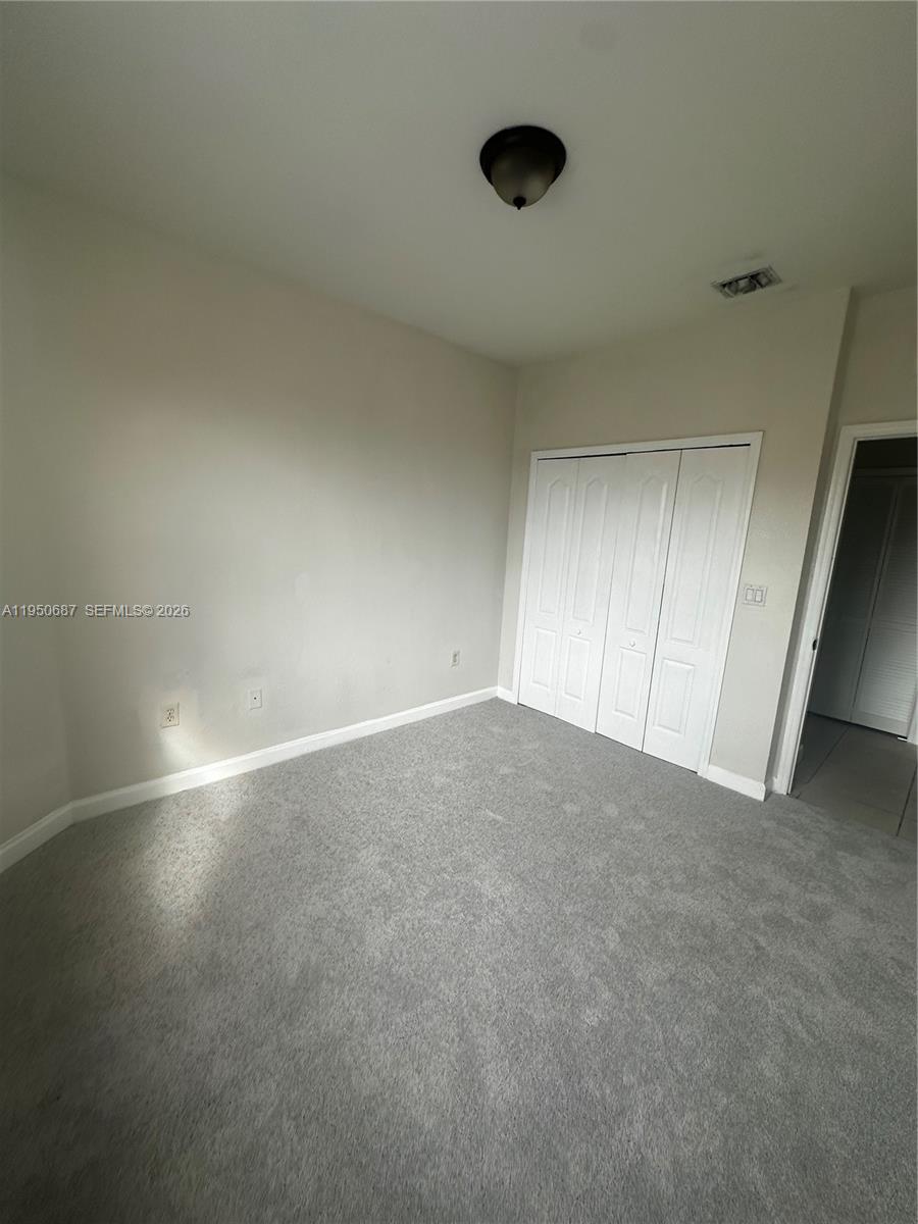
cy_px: 612
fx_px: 495
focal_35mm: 14
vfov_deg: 102.1
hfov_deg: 85.7
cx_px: 459
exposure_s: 1/135
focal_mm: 2.22
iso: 40
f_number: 2.2
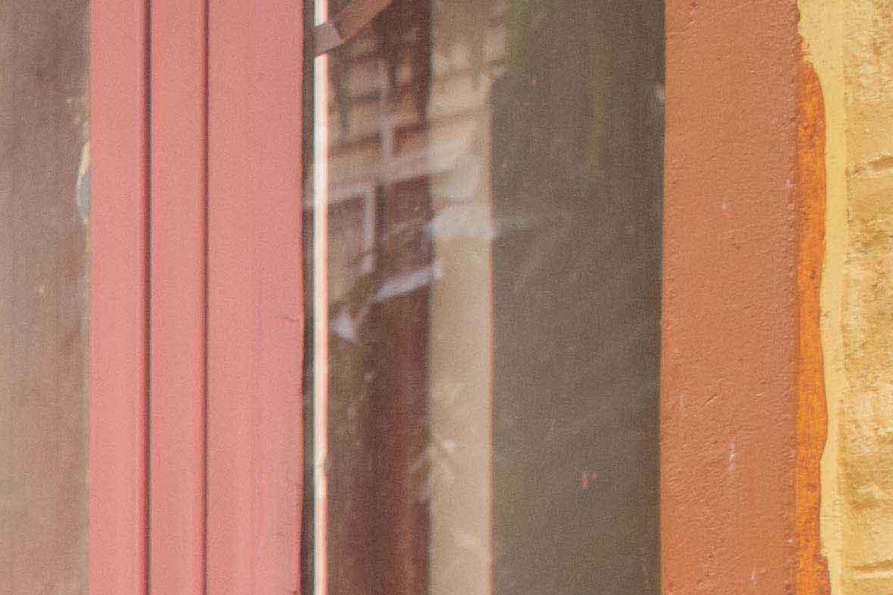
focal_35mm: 199
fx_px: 4936
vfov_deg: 6.5
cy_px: 1504
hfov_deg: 9.5
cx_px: -1046
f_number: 5
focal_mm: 26
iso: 640
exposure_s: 1/100
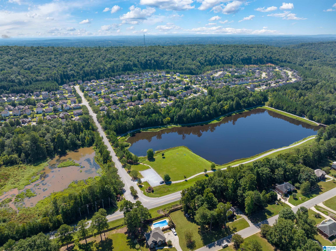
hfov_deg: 71.6
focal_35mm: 24
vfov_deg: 56.8
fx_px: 233
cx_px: 168
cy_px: 126
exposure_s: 1/60
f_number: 4.5
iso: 100
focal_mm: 12.29
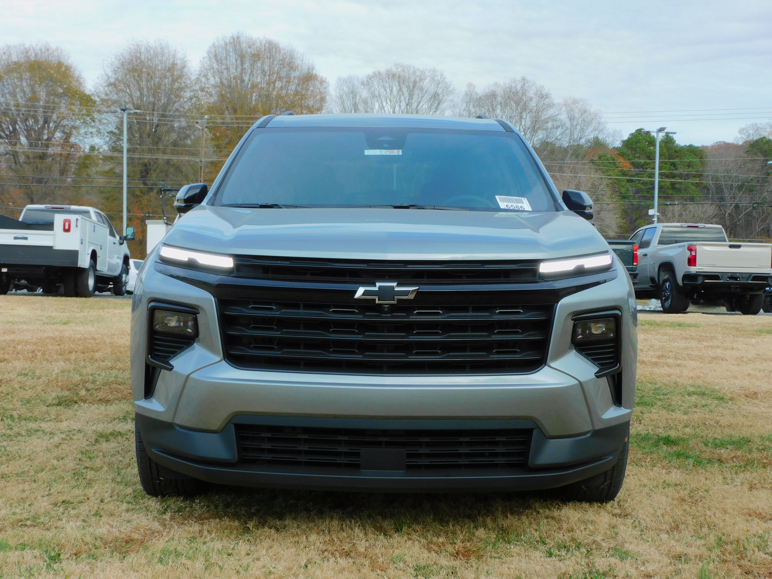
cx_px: 386
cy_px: 290
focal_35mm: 50
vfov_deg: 29.1
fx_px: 1115
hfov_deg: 38.2
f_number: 4
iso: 125
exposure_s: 1/400
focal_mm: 9
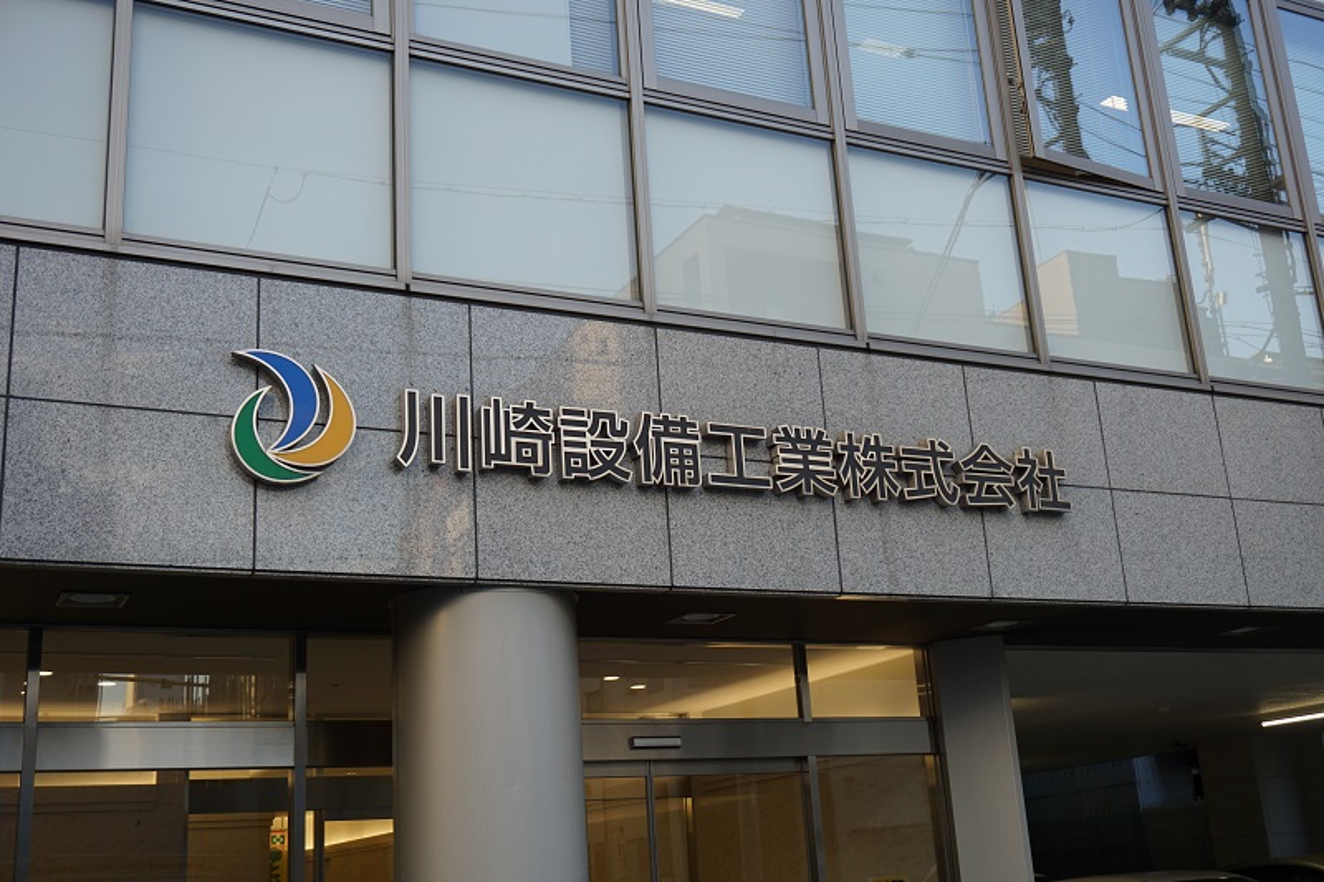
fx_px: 1489
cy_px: 441
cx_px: 662
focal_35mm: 40
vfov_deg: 33.0
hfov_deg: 47.9
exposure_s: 1/160
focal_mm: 27
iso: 160
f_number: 4.5
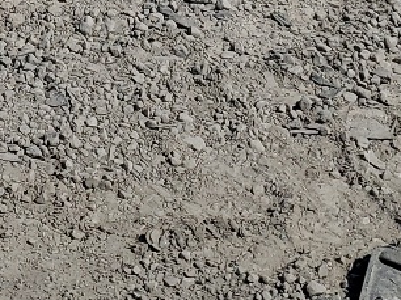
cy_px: -424
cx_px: 118
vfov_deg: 9.6
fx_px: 1574
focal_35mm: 136
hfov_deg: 14.5
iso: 52
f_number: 1.5
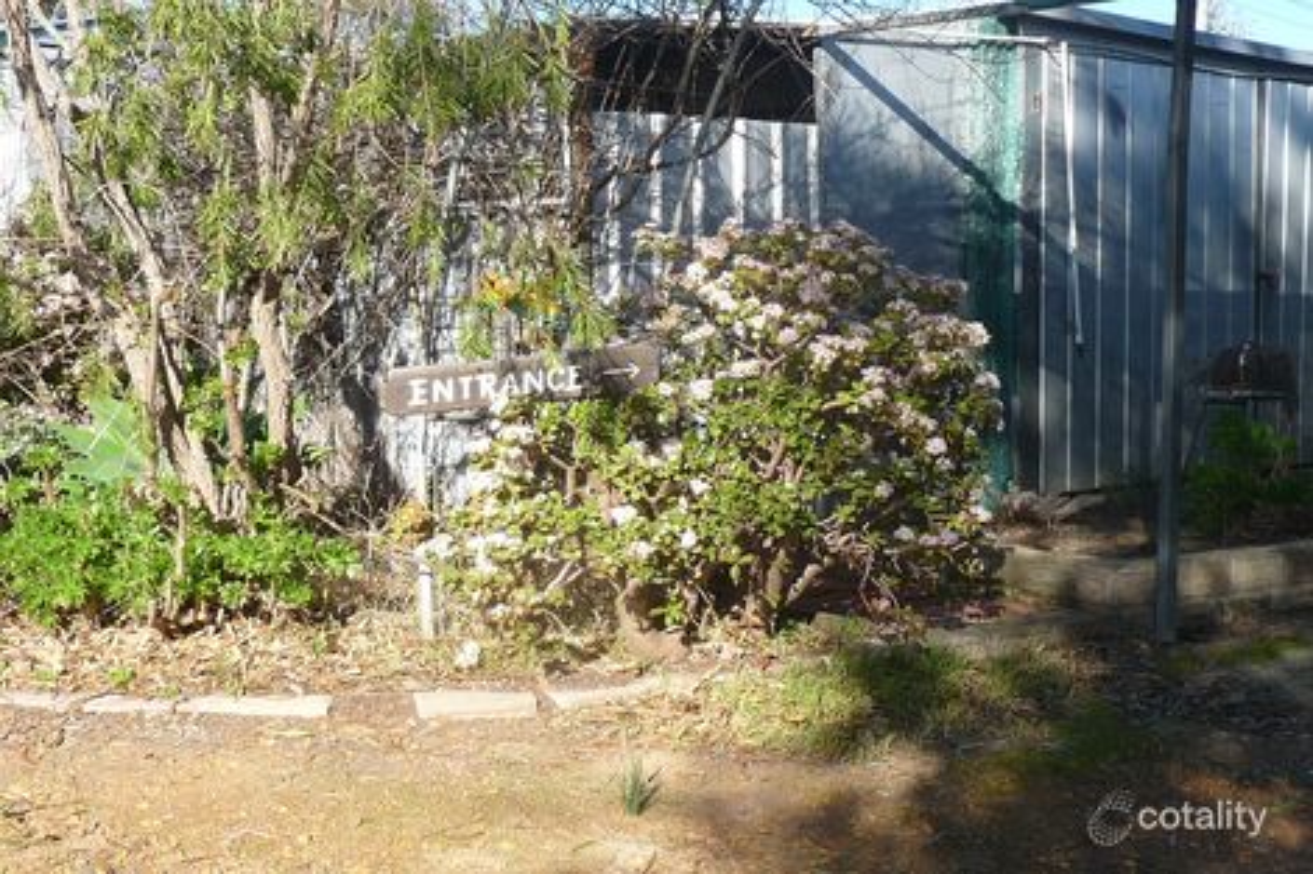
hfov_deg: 38.9
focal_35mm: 51
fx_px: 1859
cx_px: 656
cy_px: 437
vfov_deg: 26.5
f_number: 3.5
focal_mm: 5.3
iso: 100
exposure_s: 1/400
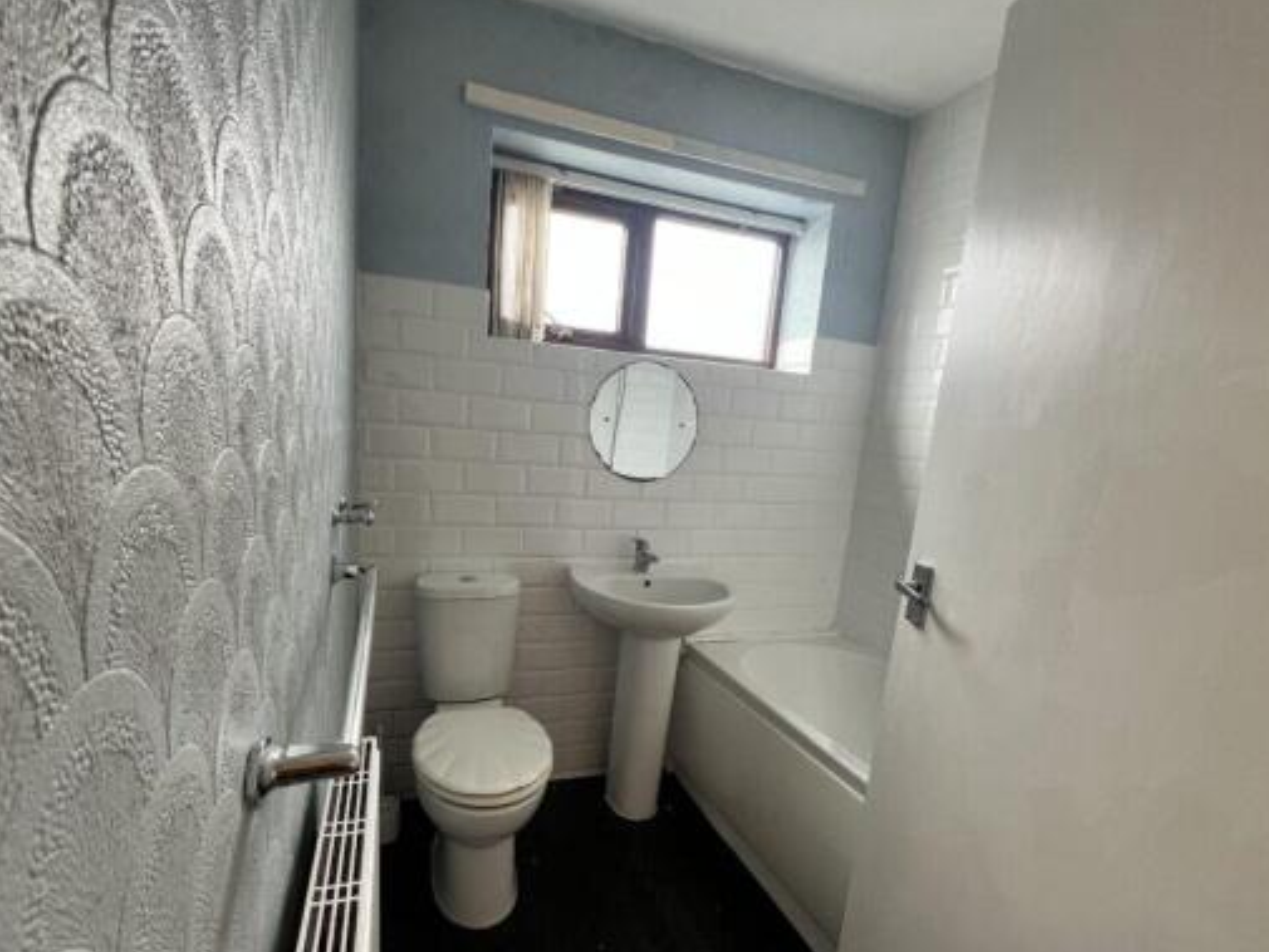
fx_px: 550
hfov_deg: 98.0
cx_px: 584
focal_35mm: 15
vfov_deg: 81.4
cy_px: 536
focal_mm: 1.57
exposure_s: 1/99
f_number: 1.8
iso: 125
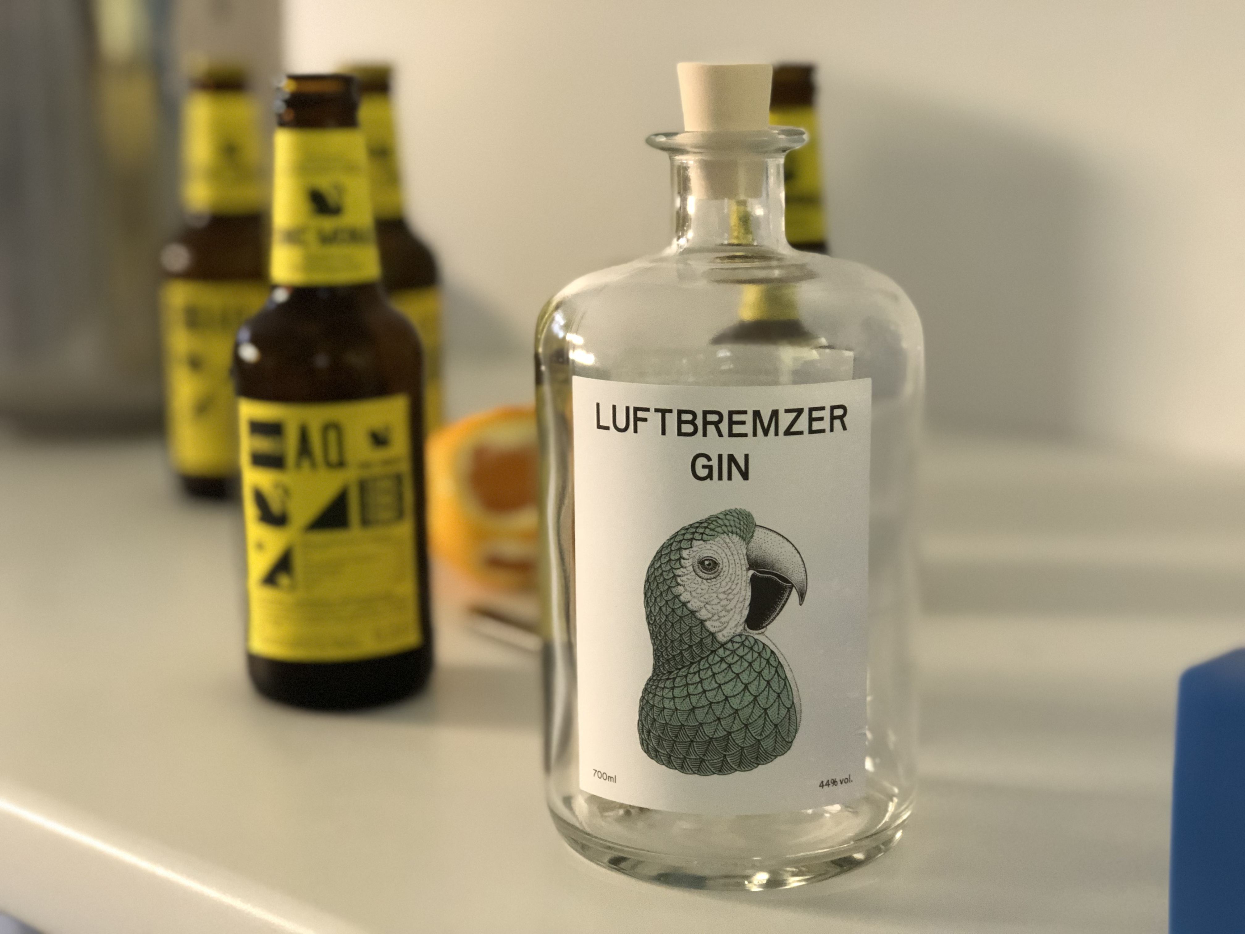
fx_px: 2050
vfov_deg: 25.7
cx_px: 622
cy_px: 467
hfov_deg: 33.8
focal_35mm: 57
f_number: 2.8
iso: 800
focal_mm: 6.6
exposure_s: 1/50
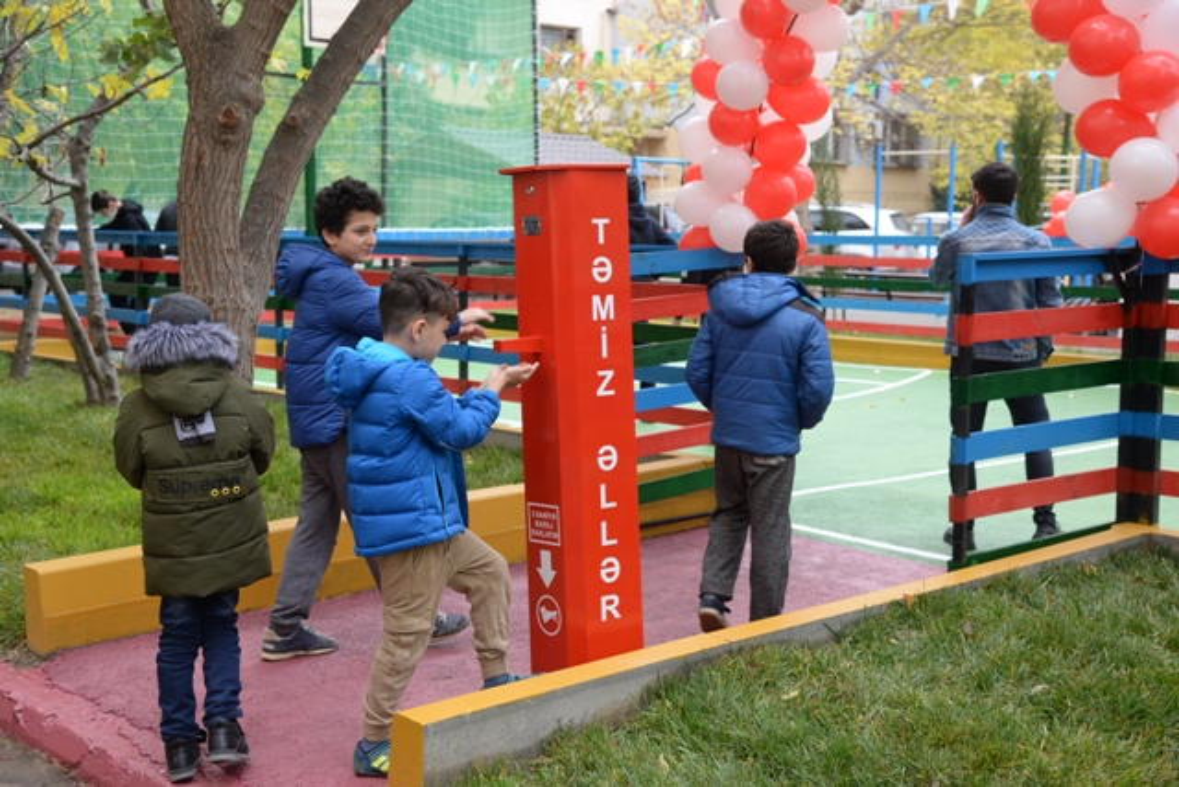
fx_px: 1638
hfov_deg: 39.6
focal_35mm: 50
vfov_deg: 27.0
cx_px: 590
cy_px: 394
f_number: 5
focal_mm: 50
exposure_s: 1/200
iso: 1600
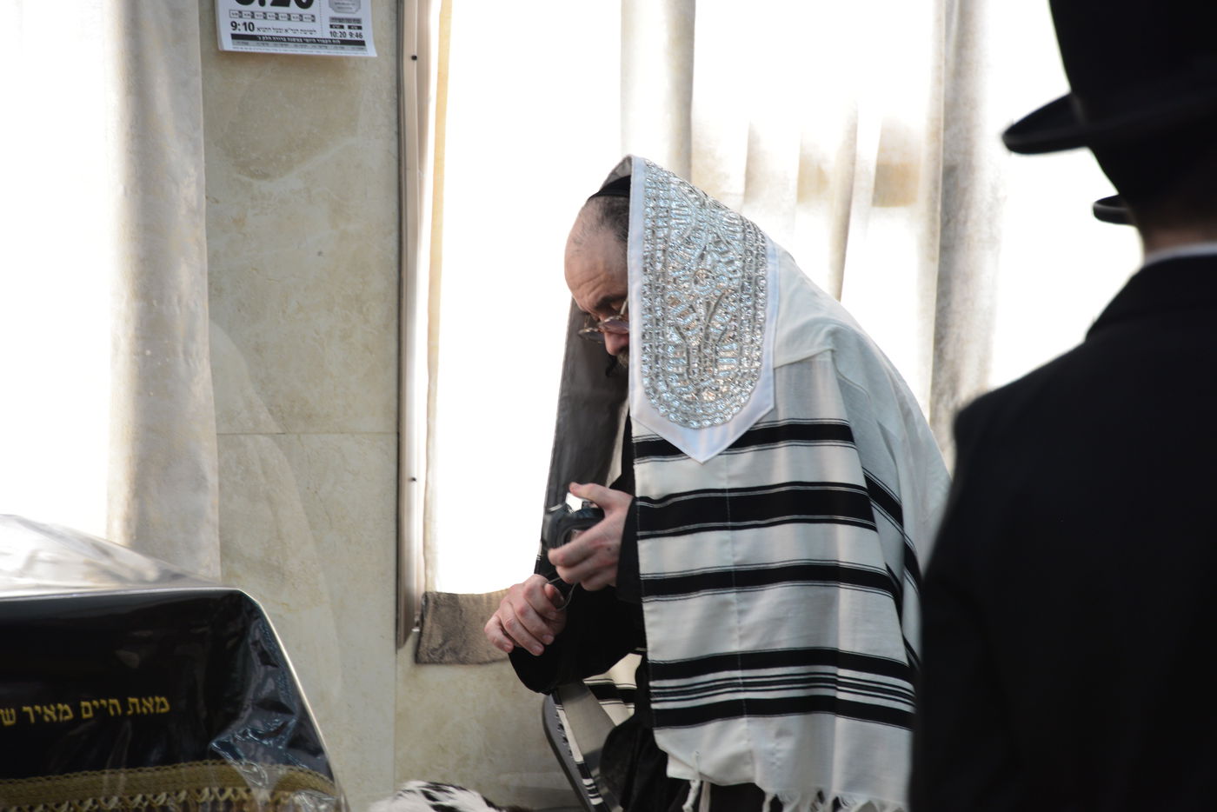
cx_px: 608
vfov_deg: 8.6
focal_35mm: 160
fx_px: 5410
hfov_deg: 12.8
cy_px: 406
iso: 1000
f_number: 5.6
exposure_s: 1/160
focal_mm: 160
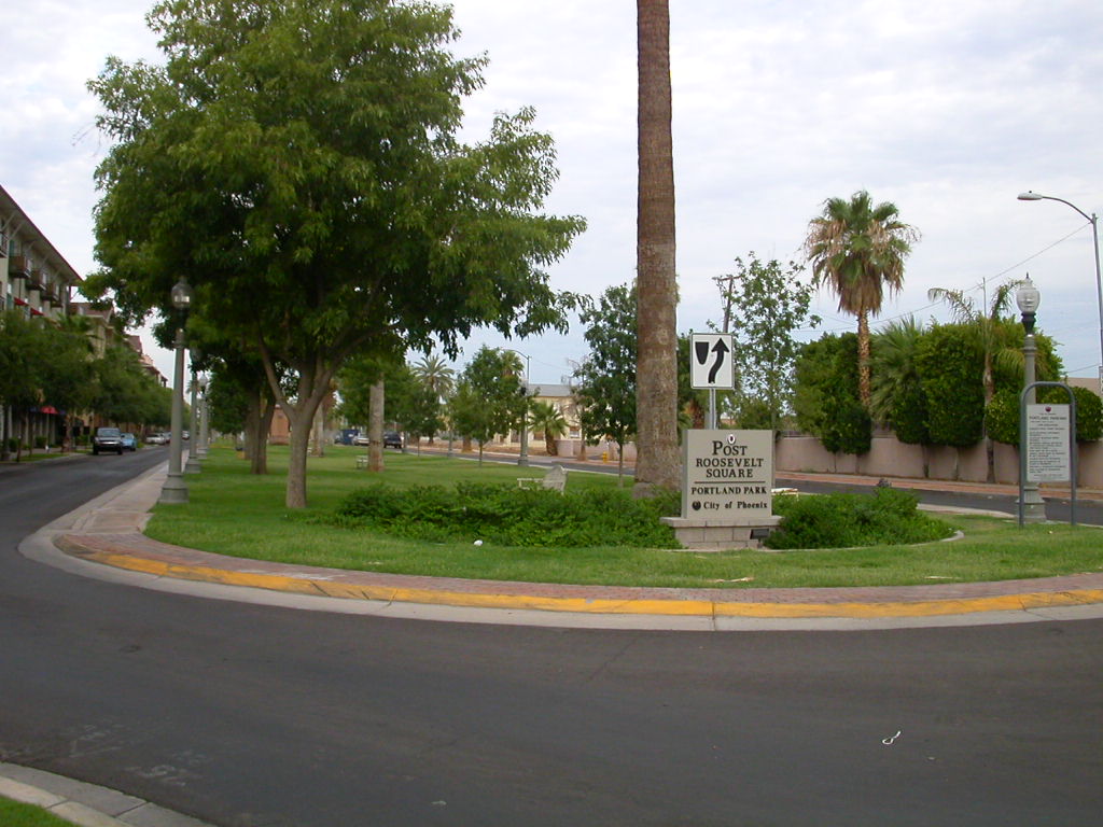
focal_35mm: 37
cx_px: 552
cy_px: 414
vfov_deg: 38.7
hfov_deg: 50.1
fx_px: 1179
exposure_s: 1/229
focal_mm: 5.6
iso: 100
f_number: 4.5
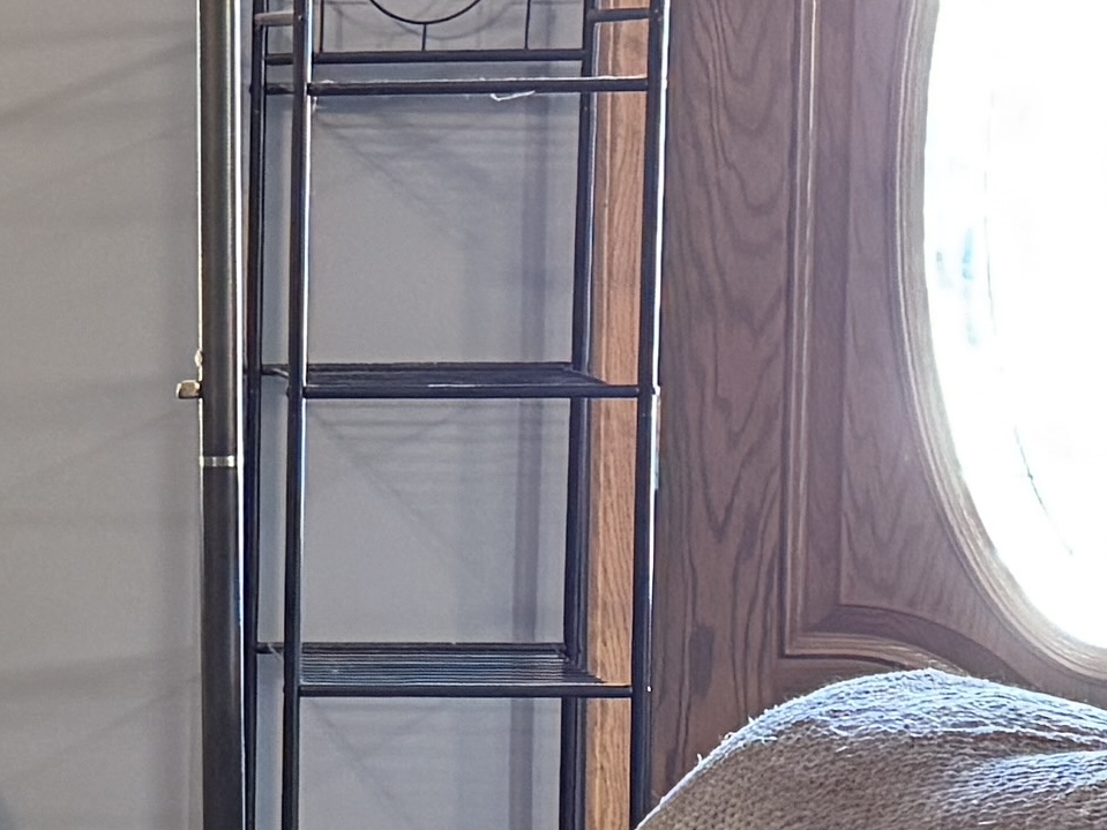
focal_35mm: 143
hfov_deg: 12.8
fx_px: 4572
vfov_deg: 10.4
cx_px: -734
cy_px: 483
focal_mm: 6.76
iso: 320
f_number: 1.78
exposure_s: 1/60
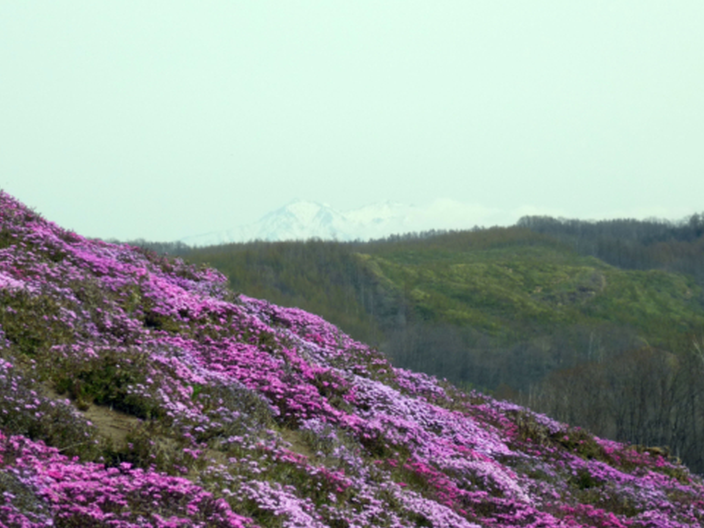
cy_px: 293
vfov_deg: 11.9
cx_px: 318
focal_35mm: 125
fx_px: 2542
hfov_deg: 15.8
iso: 100
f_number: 5.1
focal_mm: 16.5
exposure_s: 1/500
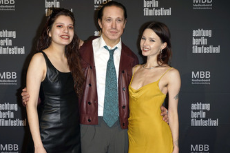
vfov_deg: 25.0
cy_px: 88
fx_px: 345
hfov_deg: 36.8
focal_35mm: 54
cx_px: 95
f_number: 5.6
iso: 320
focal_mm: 40
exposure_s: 1/200
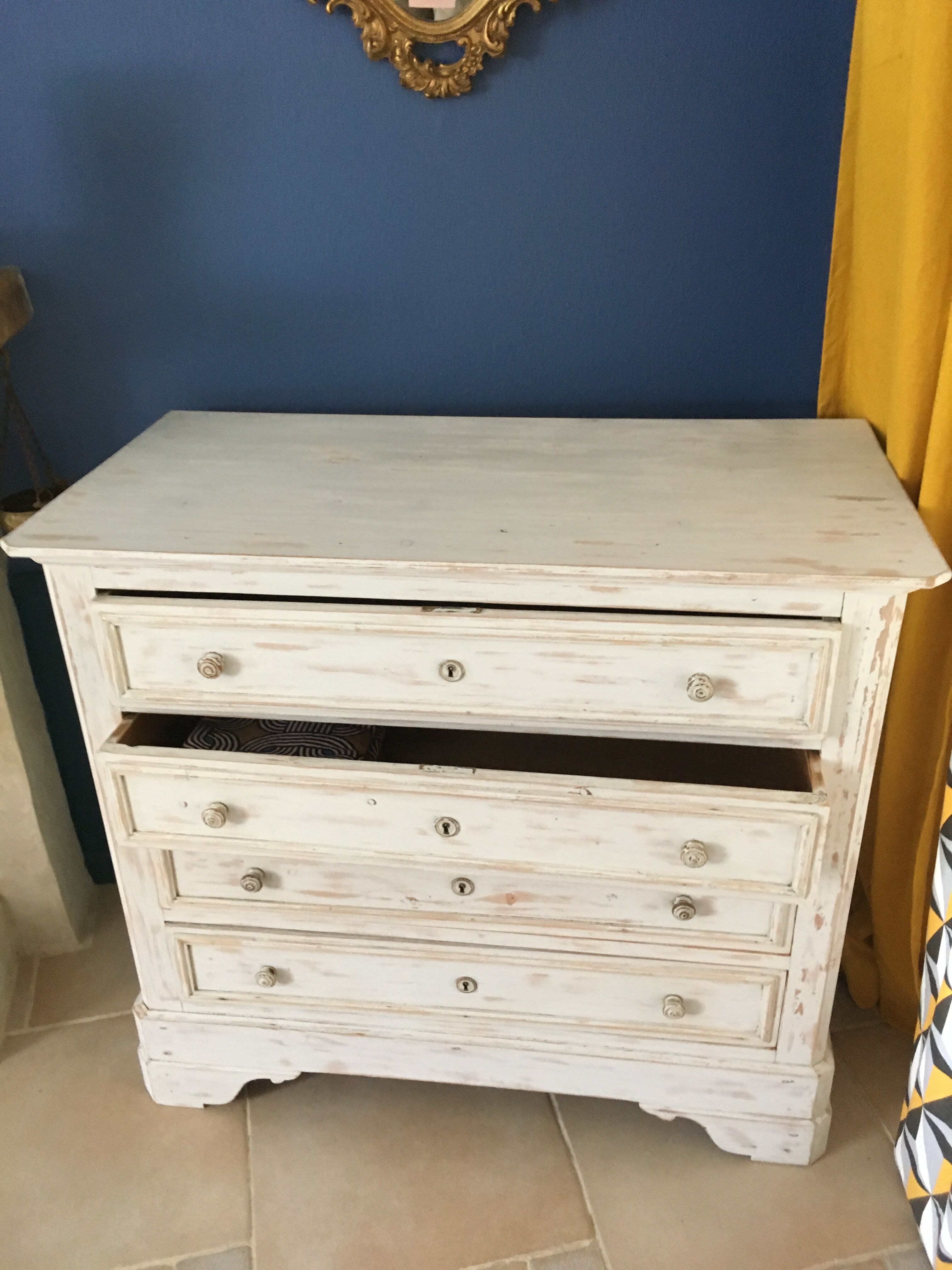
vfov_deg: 61.7
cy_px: 635
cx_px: 476
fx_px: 1063
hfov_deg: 48.2
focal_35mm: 29
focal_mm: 4.15
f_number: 2.2
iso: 200
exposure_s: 1/20
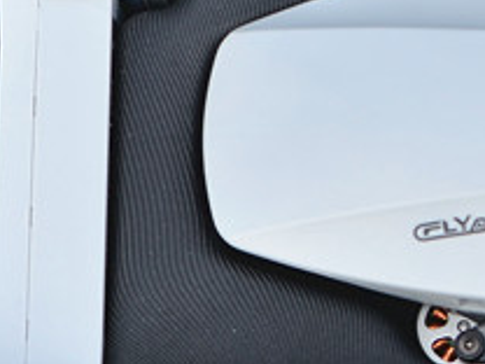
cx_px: 403
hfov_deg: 7.5
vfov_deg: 5.6
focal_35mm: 265
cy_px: -136
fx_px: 3713
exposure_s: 1/100
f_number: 5.6
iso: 100
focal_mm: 48
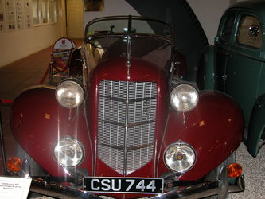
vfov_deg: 34.3
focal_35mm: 42
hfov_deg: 44.8
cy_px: 115
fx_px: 322
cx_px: 126
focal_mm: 8.9
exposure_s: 1/60
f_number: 2.8
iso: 100
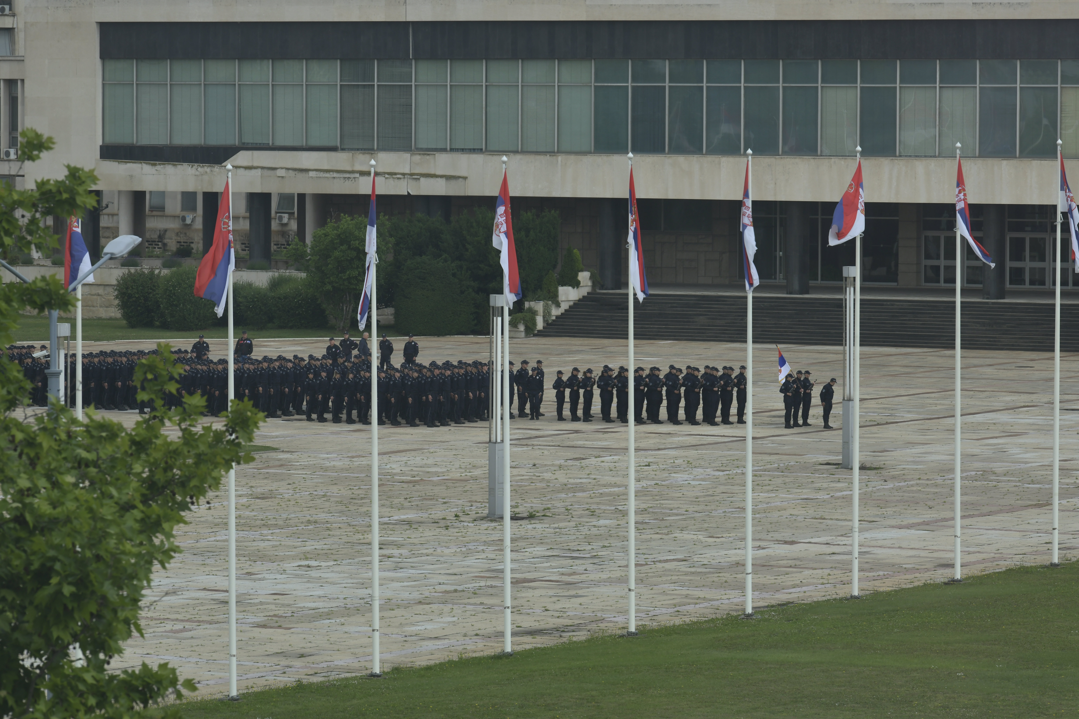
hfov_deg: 10.3
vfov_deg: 6.9
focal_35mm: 200
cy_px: 360
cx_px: 540
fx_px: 5994
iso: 500
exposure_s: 1/160
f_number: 9
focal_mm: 200
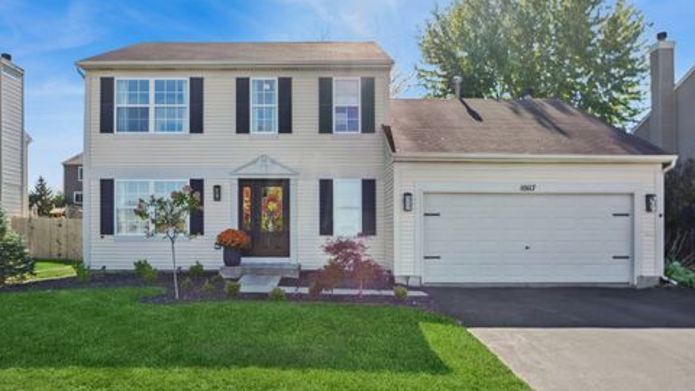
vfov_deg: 47.7
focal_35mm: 24
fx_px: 442
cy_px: 205
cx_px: 340
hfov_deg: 76.3
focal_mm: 15
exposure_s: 1/320
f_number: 8
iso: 400
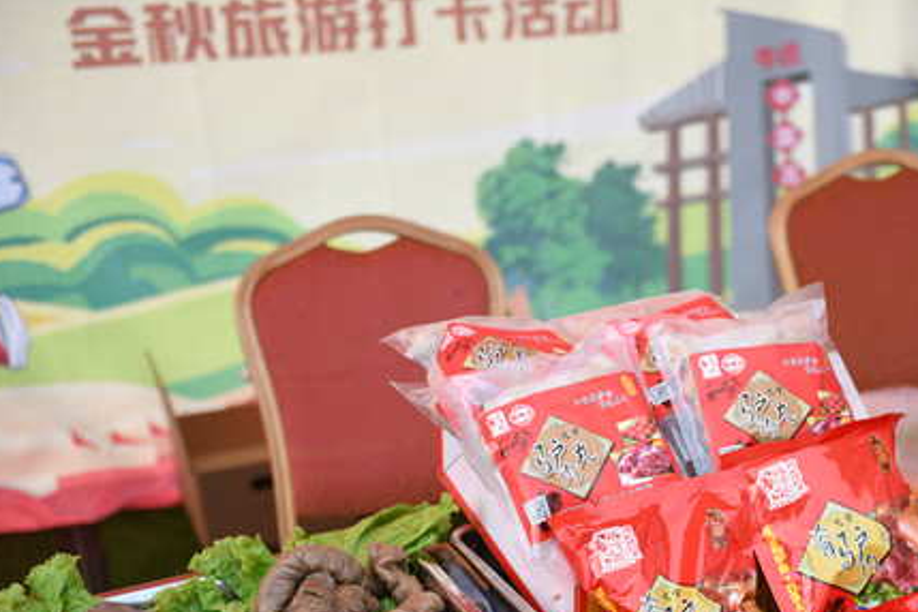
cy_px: 493
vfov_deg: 21.6
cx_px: 734
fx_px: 1581
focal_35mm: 62
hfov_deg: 31.5
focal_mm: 38
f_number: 2.8
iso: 200
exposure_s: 1/800
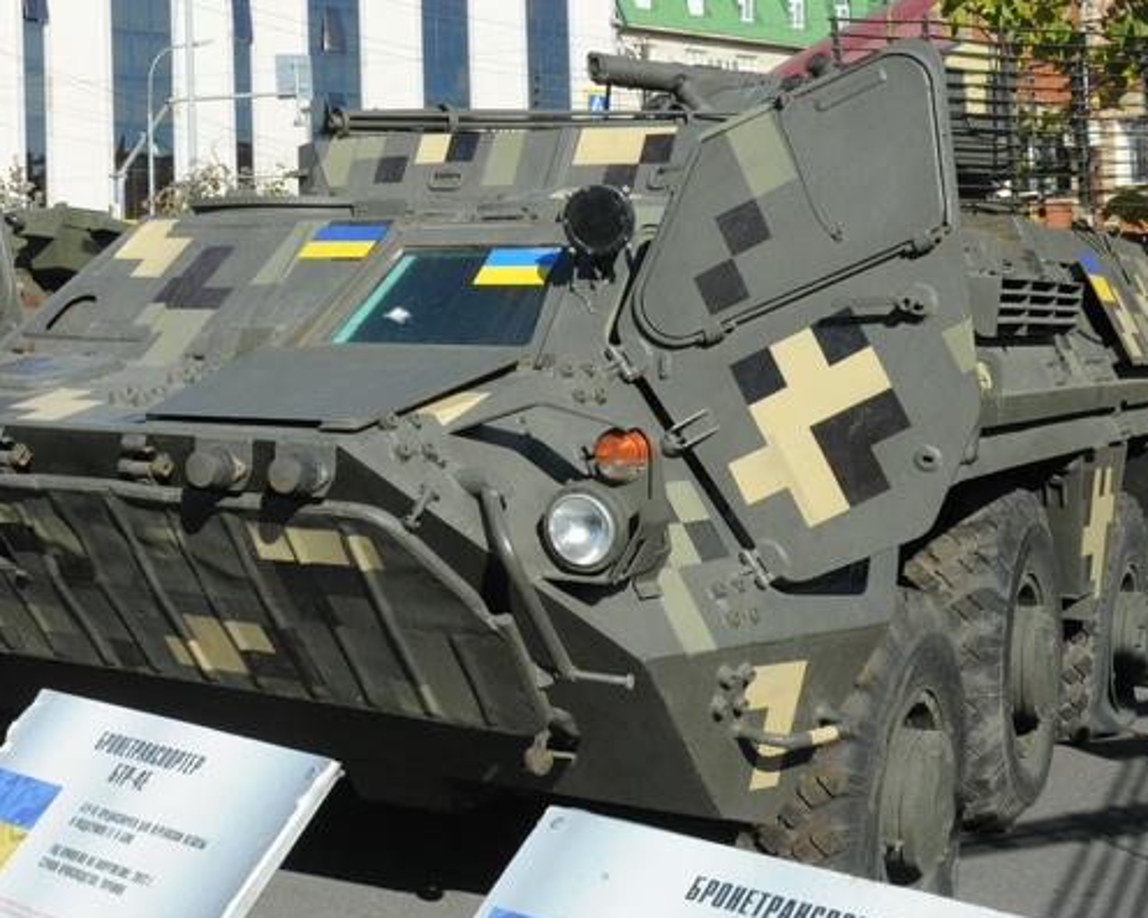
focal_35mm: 60
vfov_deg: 25.3
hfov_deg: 31.1
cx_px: 331
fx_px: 2039
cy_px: 306
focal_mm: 31
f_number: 20
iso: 5000
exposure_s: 1/1600
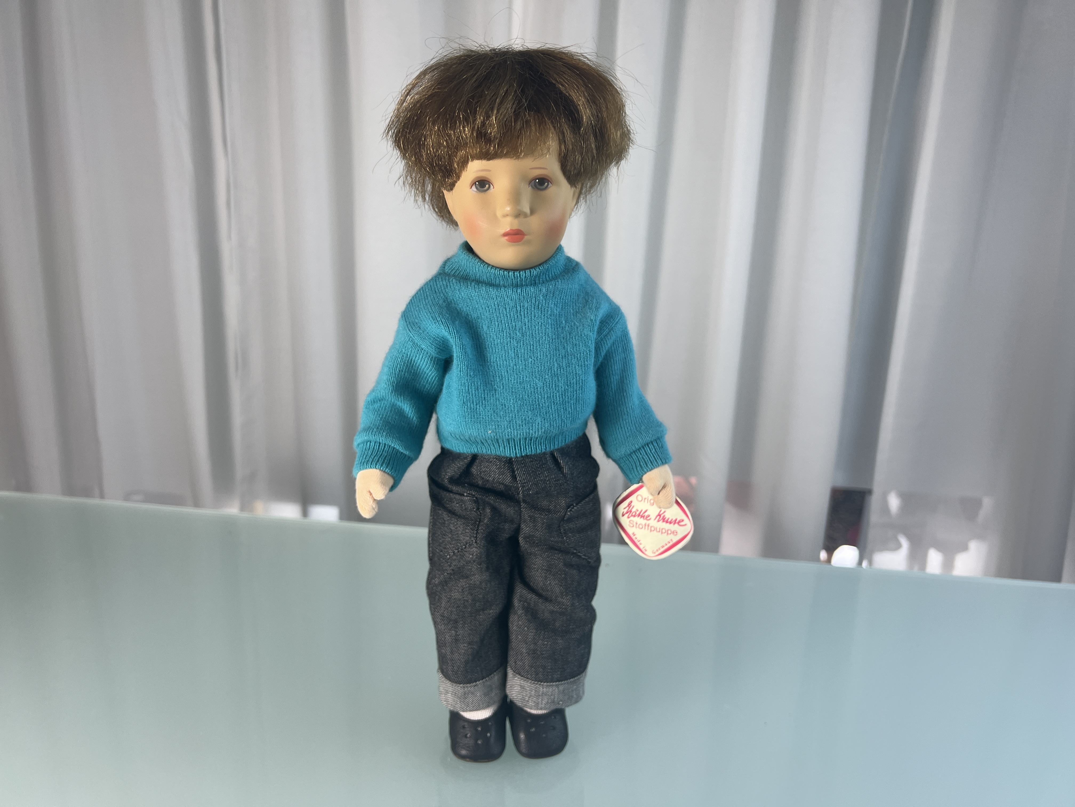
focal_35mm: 26
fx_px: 807
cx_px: 538
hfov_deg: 67.3
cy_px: 404
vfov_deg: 53.1
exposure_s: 1/100
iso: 40
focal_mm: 5.7
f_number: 1.5
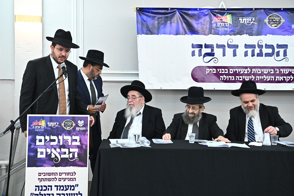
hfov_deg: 35.7
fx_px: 457
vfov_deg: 24.2
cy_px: 98
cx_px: 147
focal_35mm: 56
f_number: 5
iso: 2500
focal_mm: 56
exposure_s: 1/125
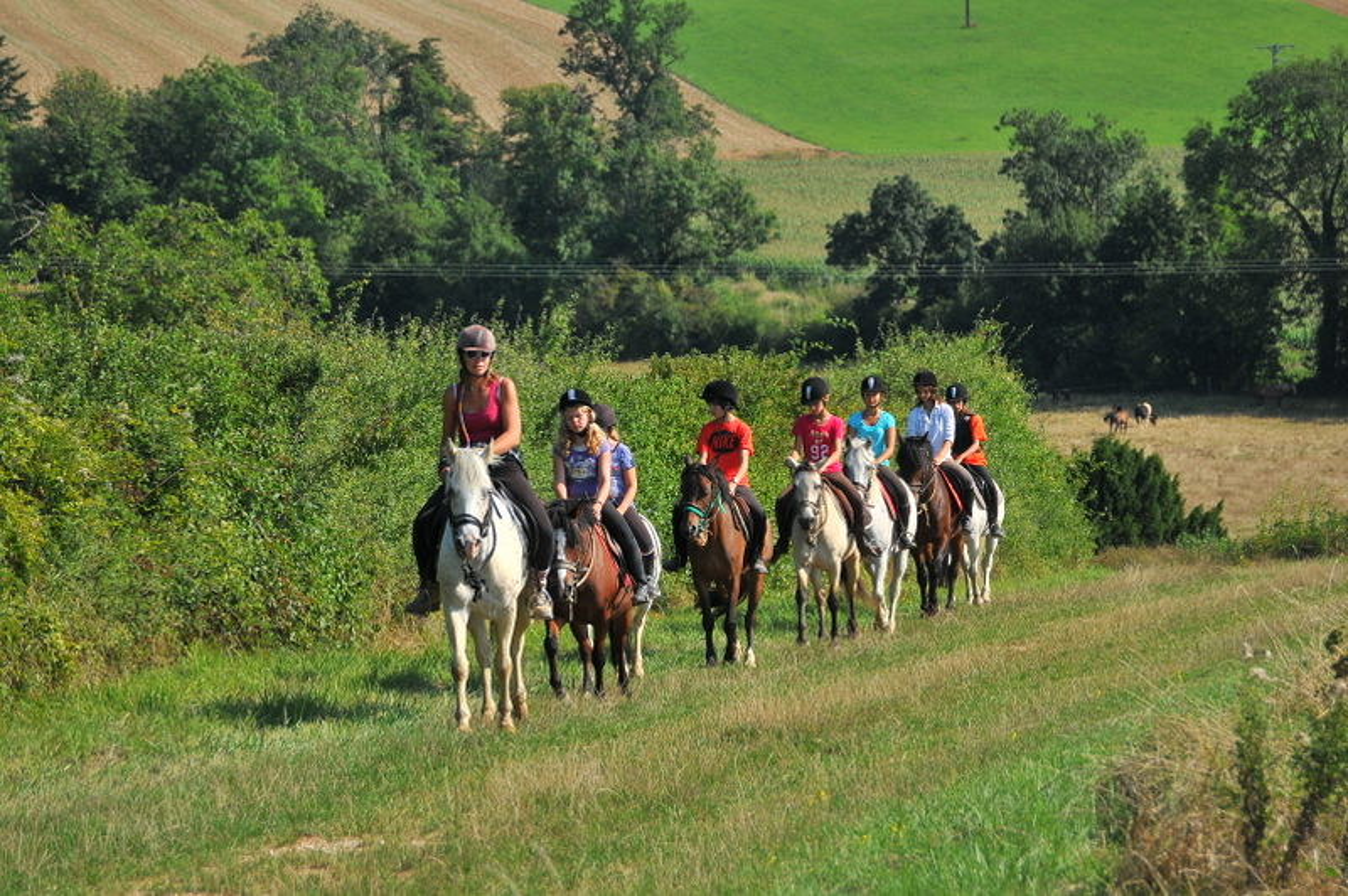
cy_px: 448
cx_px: 674
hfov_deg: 11.4
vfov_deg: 7.6
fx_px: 6734
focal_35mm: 180
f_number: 5.6
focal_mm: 120
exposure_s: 1/1250
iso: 250
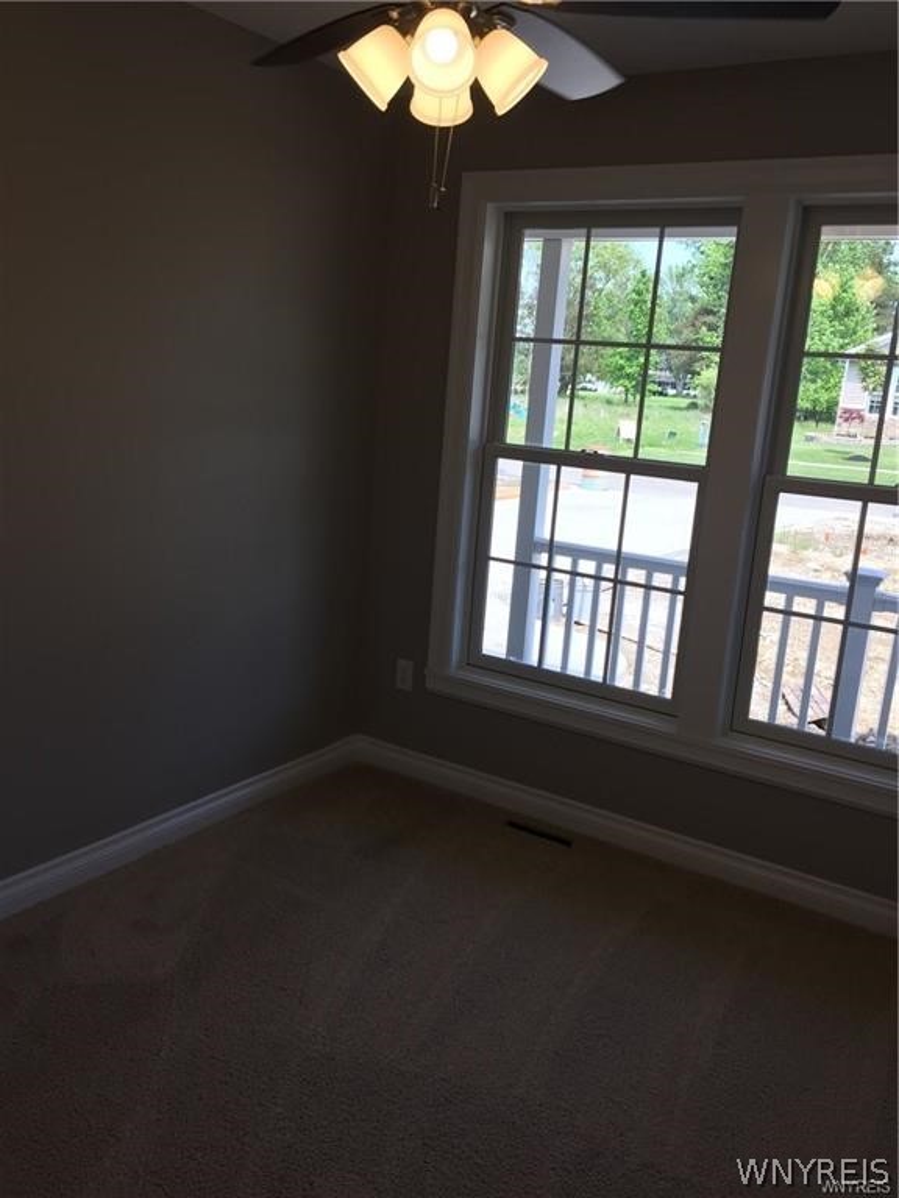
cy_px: 599
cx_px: 450
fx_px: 1004
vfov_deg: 61.7
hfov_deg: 48.2
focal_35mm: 29
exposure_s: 1/138
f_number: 2.2
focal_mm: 4.15
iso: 32
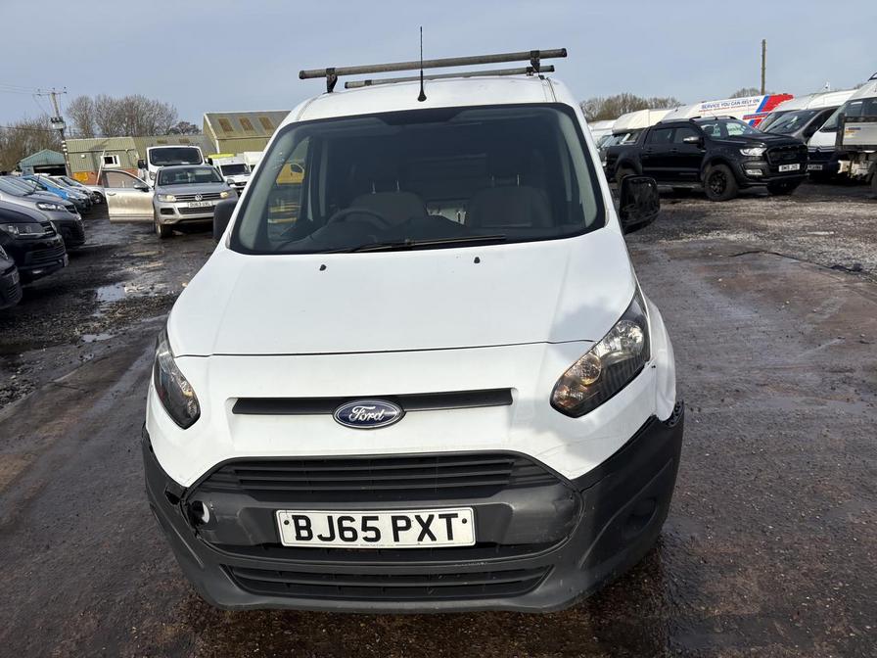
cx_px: 438
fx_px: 659
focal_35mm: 26
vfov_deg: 53.1
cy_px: 329
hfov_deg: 67.3
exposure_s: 1/4950
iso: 50
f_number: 1.6
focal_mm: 5.96
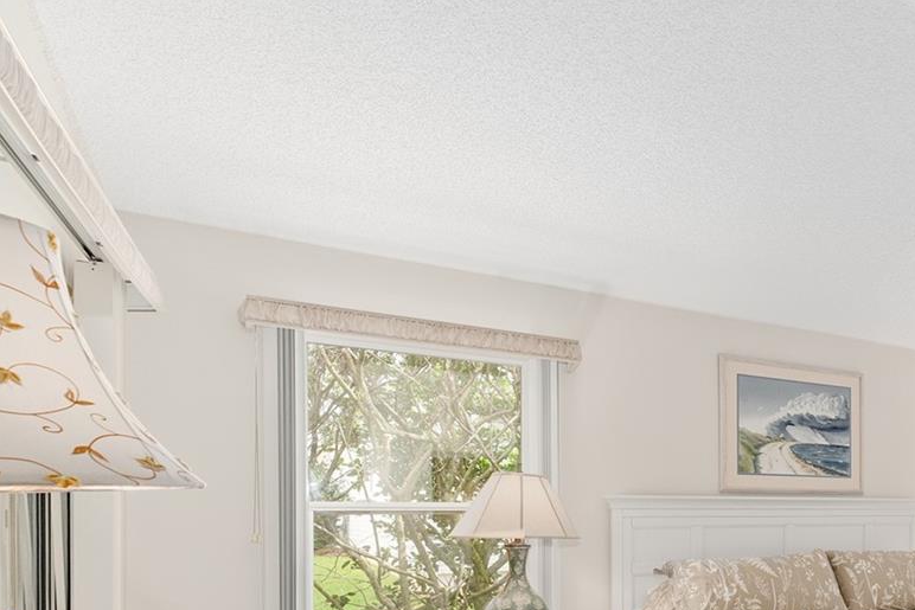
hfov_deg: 50.5
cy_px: 515
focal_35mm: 29
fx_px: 737
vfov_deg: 42.3
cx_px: 928
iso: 320
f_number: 8
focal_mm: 14
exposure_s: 1/13
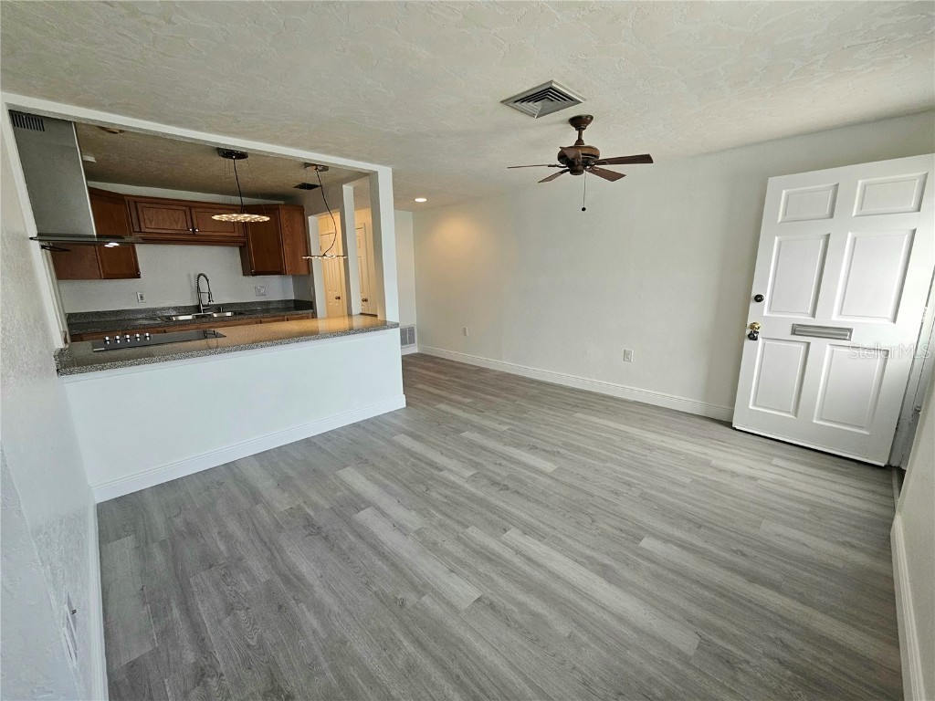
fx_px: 351
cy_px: 350
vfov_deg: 89.9
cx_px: 468
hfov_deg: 106.2
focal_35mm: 13
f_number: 2.2
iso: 100
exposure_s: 1/60.2
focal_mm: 2.2
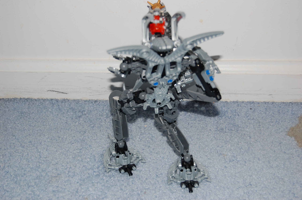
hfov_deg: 35.1
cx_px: 151
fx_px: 477
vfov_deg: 23.7
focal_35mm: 57
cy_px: 100
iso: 200
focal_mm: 38
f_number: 5.6
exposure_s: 1/125
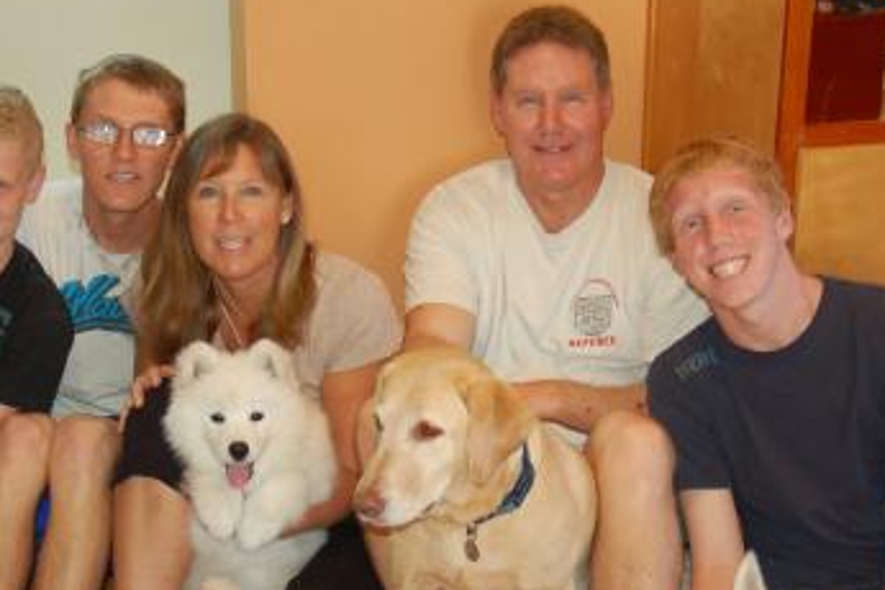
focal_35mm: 73
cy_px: 396
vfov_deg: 18.6
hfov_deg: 27.7
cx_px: 436
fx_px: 1794
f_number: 3.3
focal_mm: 28
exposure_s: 1/60
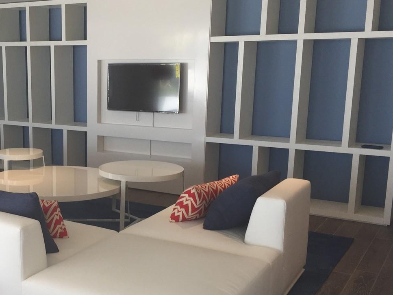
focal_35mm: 48
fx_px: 545
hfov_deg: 38.3
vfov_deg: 30.2
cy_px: 180
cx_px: 83
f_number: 2.2
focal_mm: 4.15
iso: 40
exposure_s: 1/60
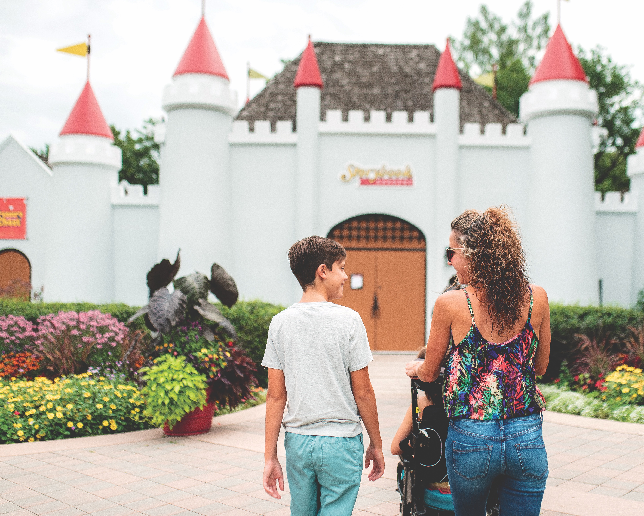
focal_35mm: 40
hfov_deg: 45.7
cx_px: 361
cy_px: 259
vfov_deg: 37.3
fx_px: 762
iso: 100
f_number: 1.4
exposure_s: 1/4000
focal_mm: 35
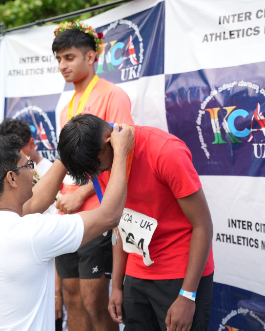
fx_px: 644
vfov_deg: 28.8
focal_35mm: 66
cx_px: 86
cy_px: 166
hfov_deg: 23.1
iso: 250
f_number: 2.8
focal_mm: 46.5
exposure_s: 1/500
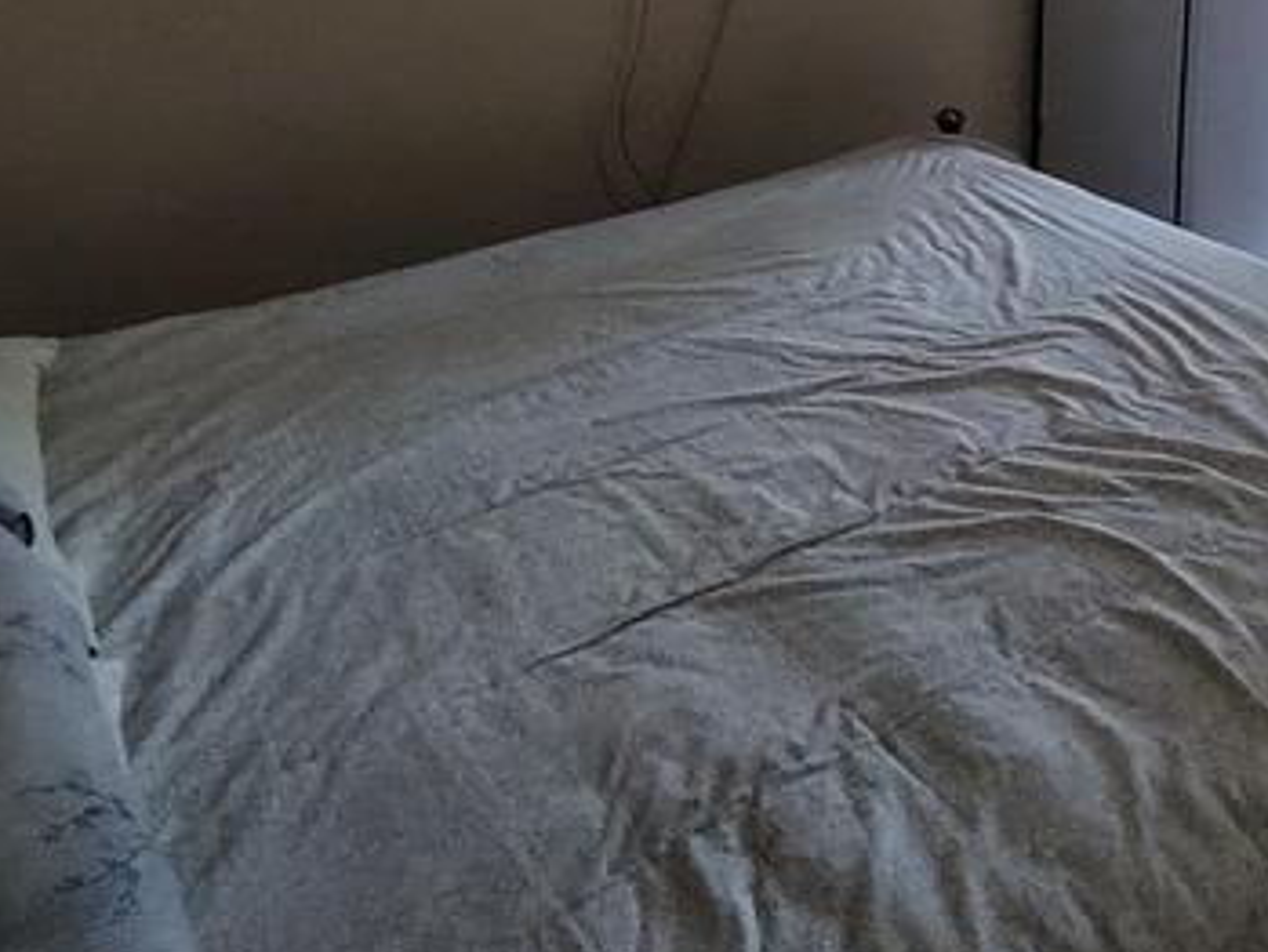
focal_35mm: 39
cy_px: -29
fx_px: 1429
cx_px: 926
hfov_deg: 46.4
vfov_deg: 33.3
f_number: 2.2
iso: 290
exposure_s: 1/50
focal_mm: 1.42
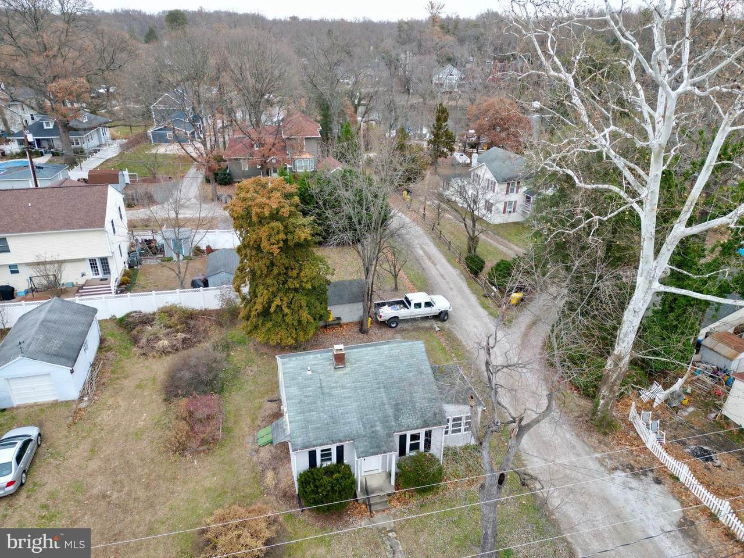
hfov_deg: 71.6
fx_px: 516
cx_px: 372
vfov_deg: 56.8
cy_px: 279
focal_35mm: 24
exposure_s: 1/500
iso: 200
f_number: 1.7
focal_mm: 6.72
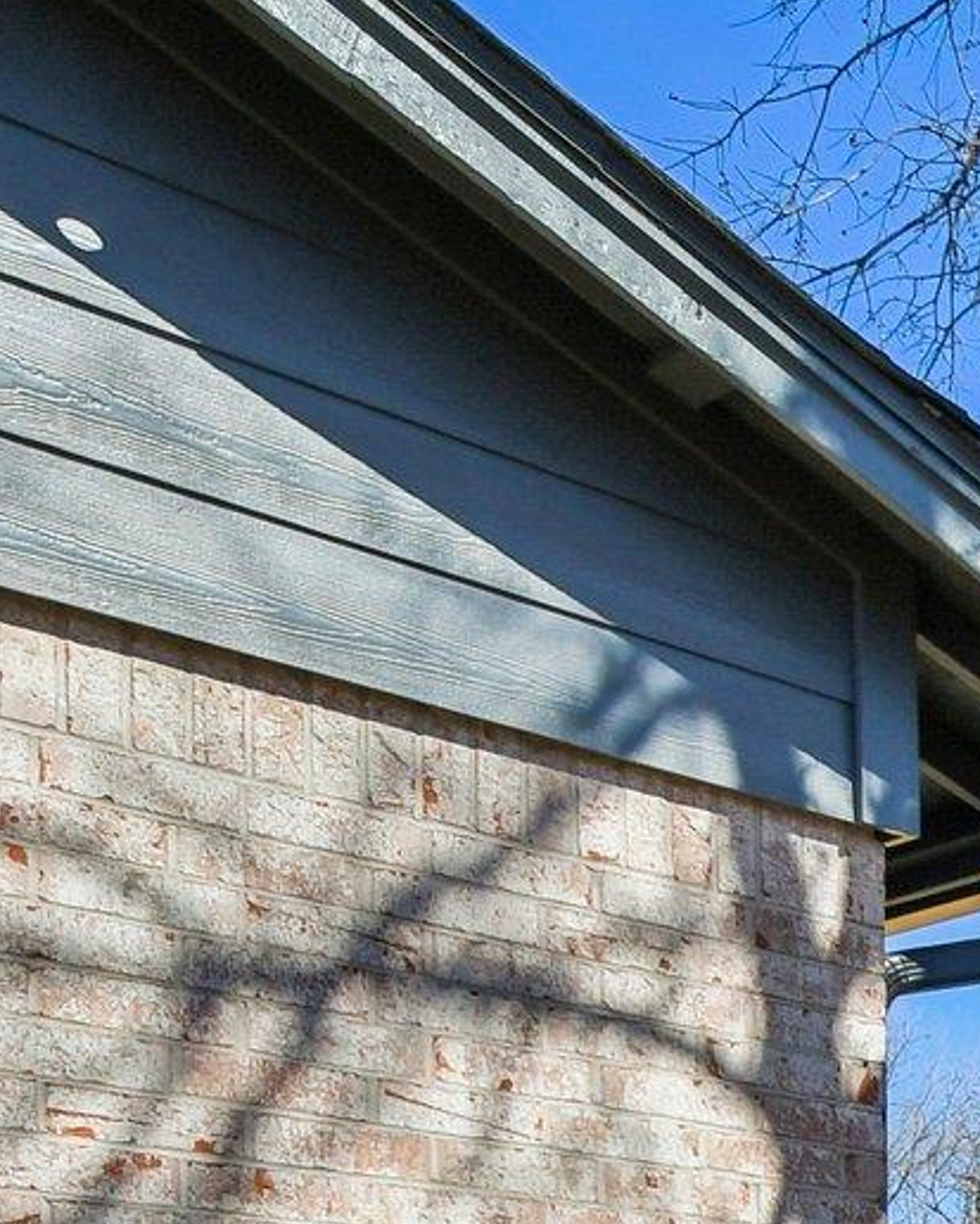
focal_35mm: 67
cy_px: 1607
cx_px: 1697
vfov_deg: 24.5
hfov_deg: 18.5
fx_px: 2428
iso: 400
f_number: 8
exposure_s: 1/1000
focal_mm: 12
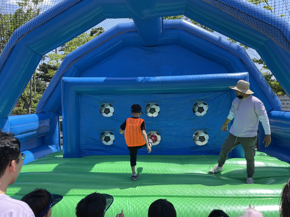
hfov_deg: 67.3
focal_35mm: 26
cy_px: 108
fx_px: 218
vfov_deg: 53.1
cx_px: 145
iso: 32
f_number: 1.6
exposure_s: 1/1276
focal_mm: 4.2
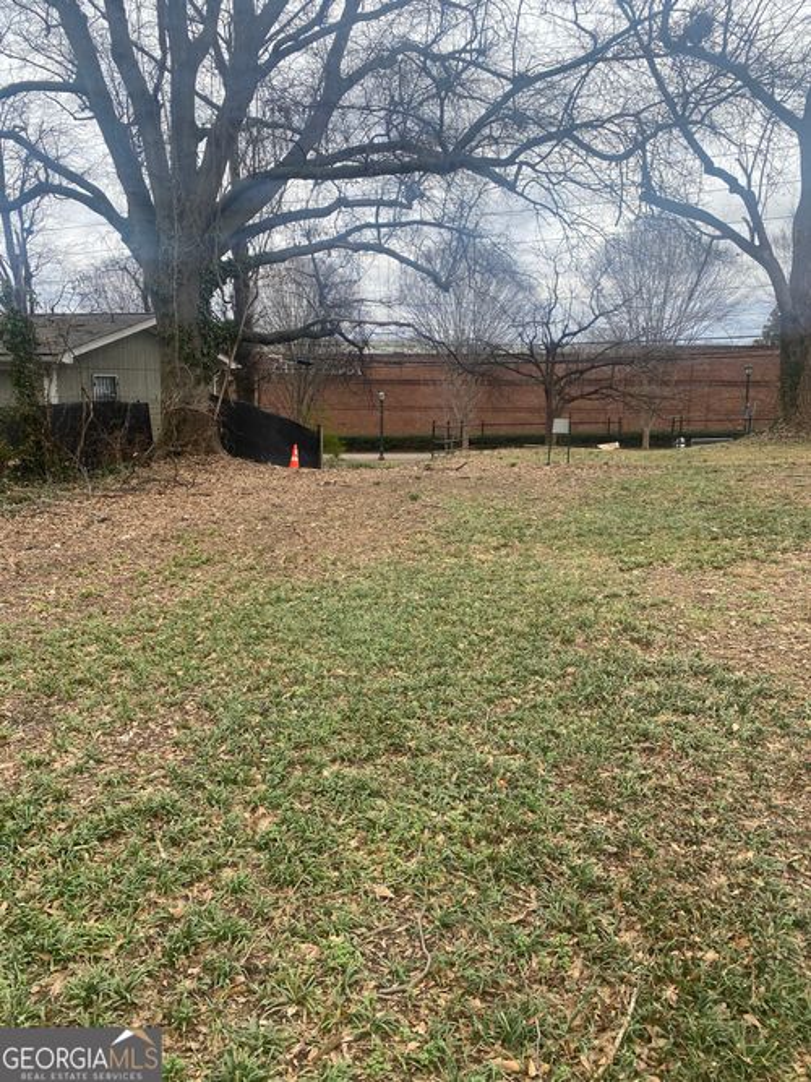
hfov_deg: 53.0
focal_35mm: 26
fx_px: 812
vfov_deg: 67.3
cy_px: 541
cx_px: 406
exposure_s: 1/633
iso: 32
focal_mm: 4.25
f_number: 1.8
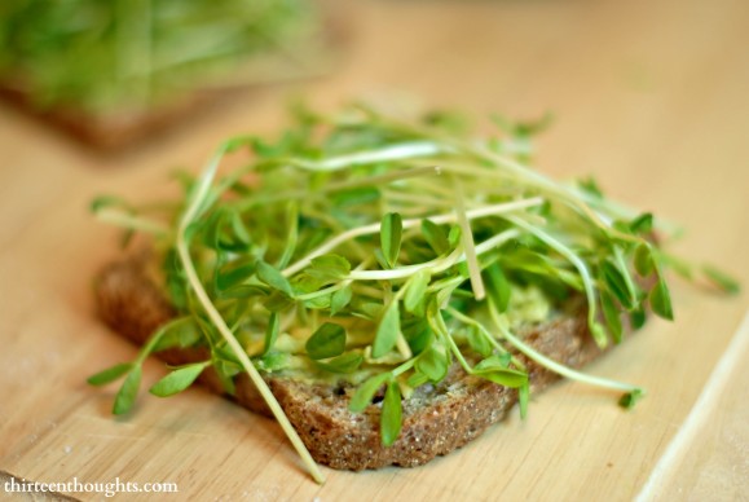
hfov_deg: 27.0
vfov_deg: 18.2
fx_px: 1563
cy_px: 251
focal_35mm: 75
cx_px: 374
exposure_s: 1/60
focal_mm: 50
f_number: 1.4
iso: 100
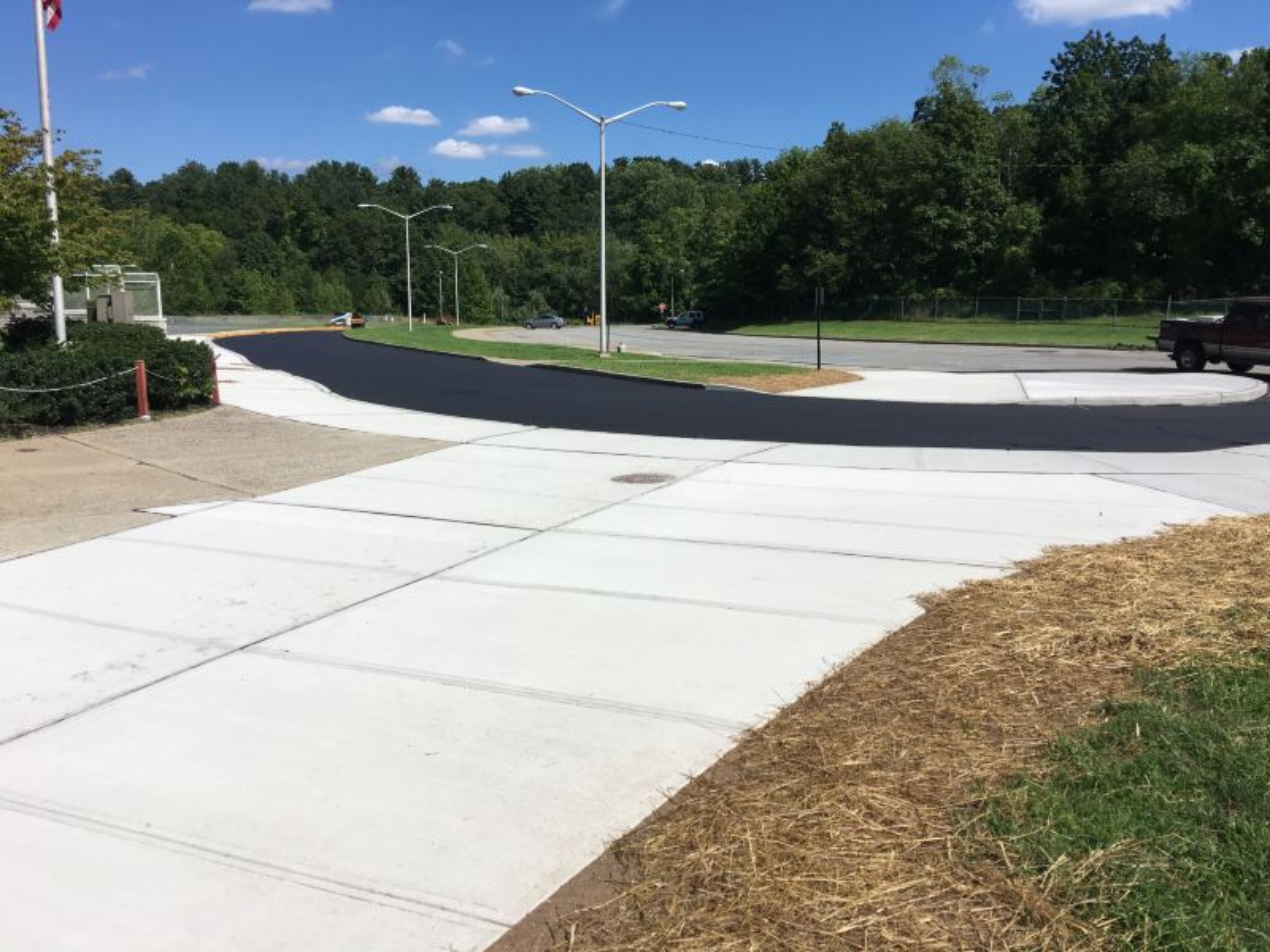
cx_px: 635
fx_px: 1064
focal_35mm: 29
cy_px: 476
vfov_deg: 48.2
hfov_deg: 61.7
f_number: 2.2
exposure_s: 1/2959
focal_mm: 4.15
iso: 25
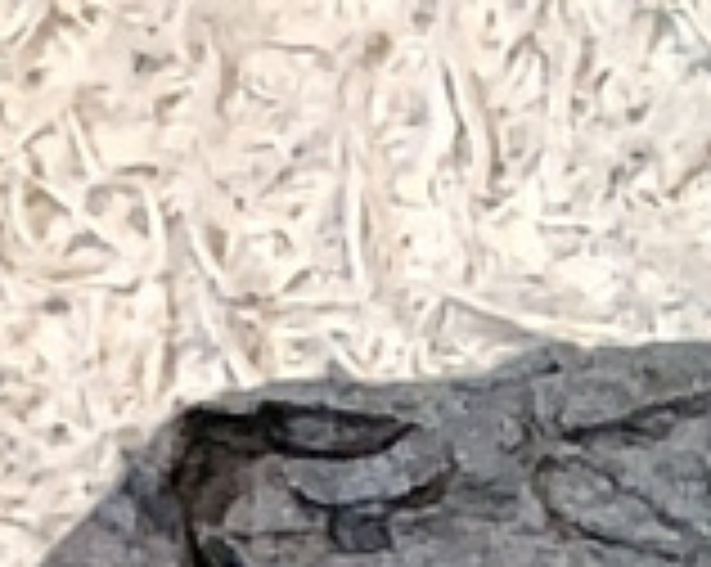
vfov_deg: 6.9
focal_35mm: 174
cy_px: 2250
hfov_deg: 9.9
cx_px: 1652
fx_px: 3657
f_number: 1.8
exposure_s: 1/100
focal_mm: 4.25
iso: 100
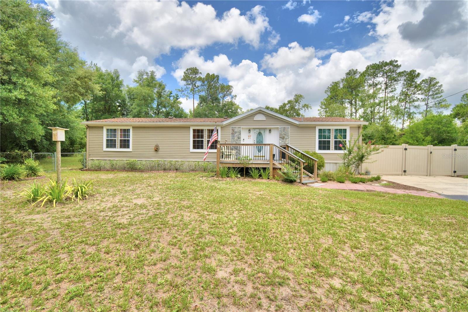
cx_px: 234
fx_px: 195
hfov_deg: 100.4
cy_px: 156
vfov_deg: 77.3
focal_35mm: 15
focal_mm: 10
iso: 100
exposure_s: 1/1250
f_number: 4.5
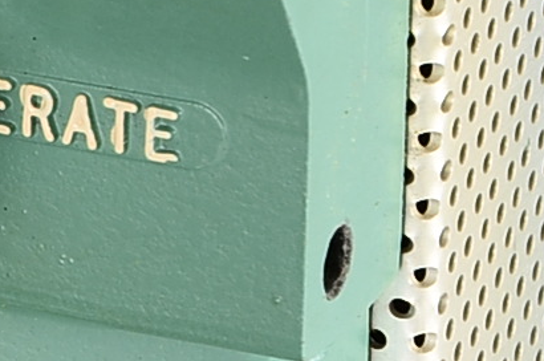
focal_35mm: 766
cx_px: -768
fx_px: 11557
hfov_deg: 2.7
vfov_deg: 1.8
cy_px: 362
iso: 100
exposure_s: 1/100
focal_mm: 85
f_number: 11
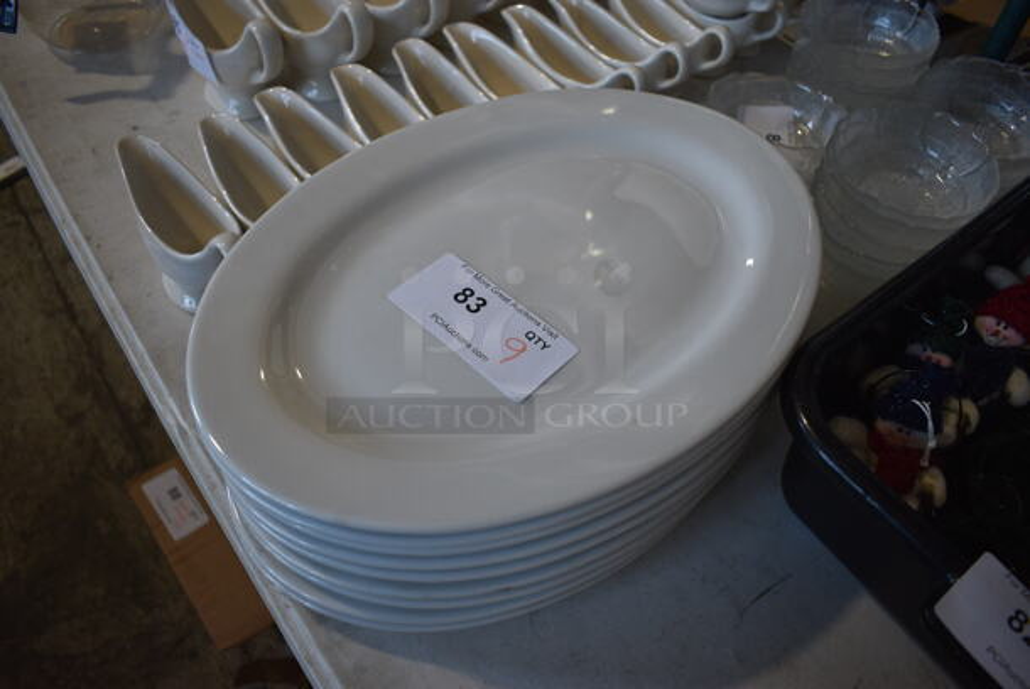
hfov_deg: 67.3
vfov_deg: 48.0
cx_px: 515
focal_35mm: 27
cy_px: 344
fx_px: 773
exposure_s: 1/250
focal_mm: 18
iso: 720
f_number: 3.5
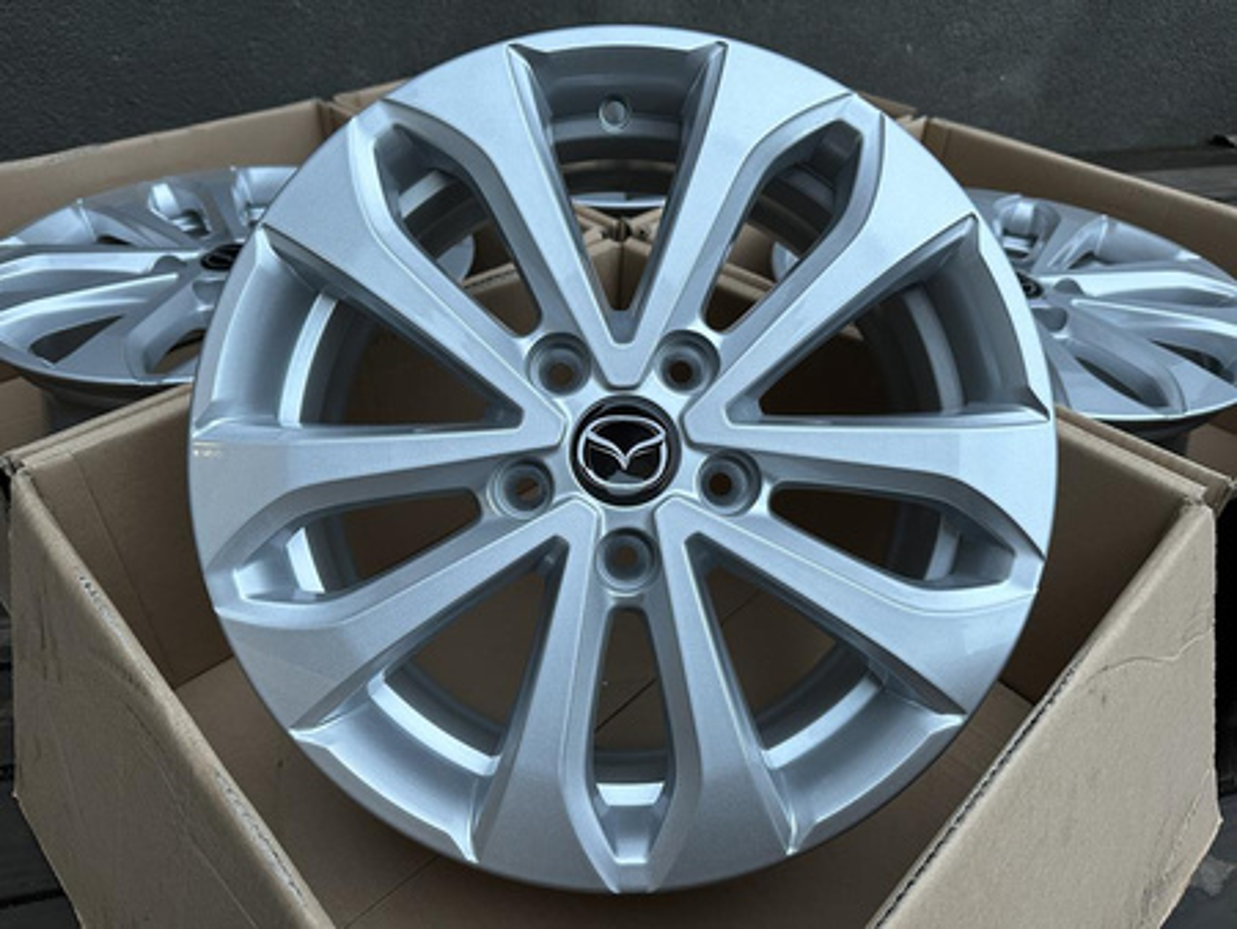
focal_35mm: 24
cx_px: 618
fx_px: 858
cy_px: 464
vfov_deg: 56.9
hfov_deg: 71.6
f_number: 1.78
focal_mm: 6.86
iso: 250
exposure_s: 1/94
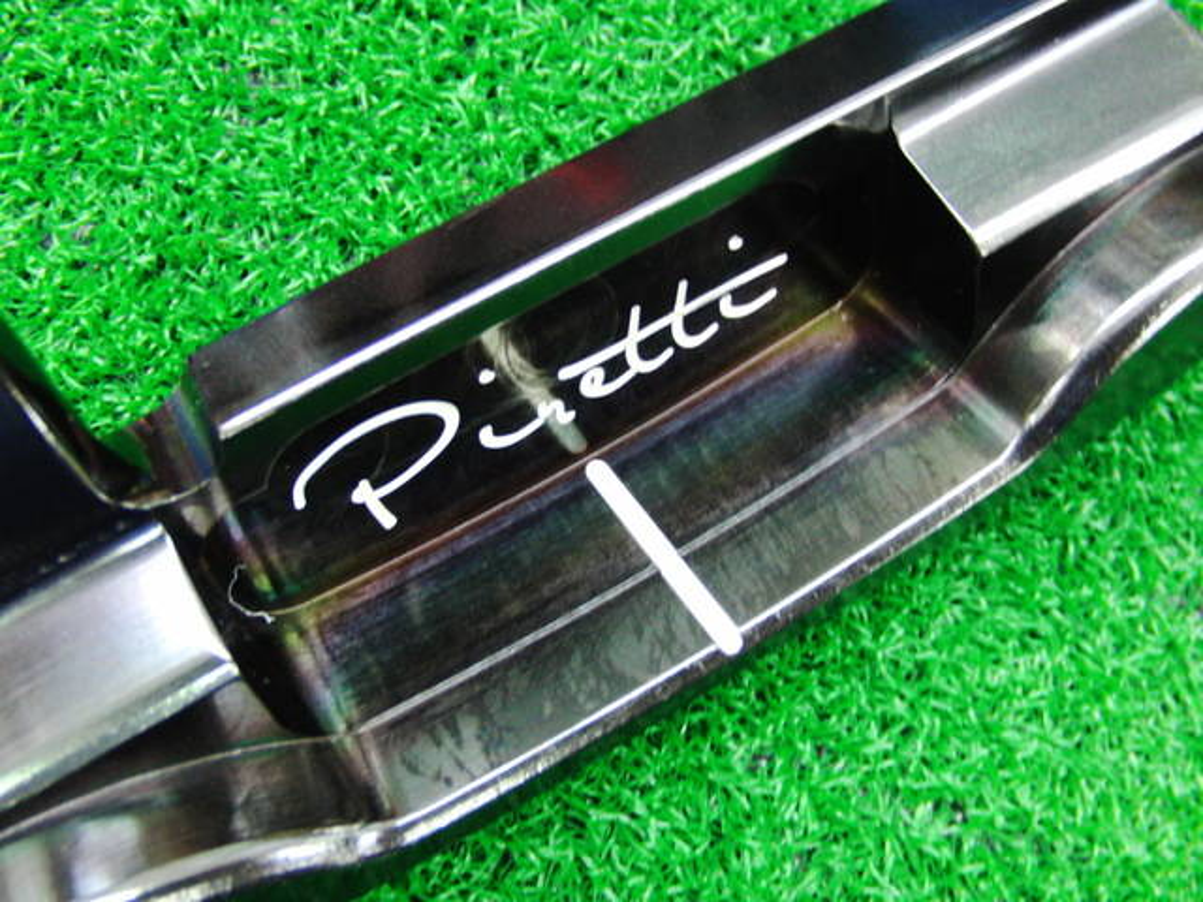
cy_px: 451
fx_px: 1286
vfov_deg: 38.7
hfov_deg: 50.1
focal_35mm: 37
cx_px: 602
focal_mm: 6.42
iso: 400
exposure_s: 1/13
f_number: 3.6
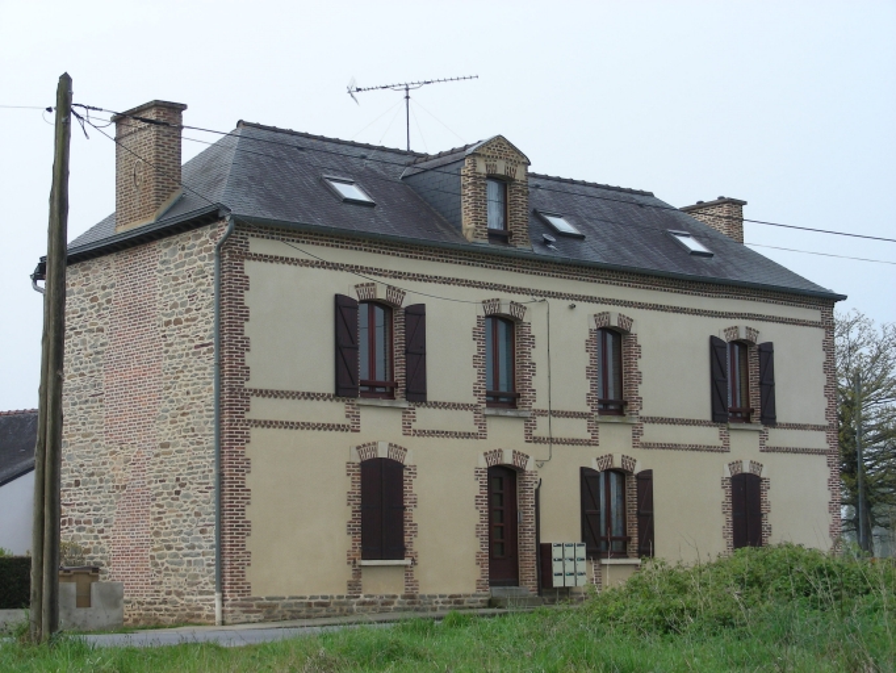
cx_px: 448
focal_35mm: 70
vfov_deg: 21.0
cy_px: 336
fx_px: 1813
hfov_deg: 27.8
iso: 50
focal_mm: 11.7
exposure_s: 1/388
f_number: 4
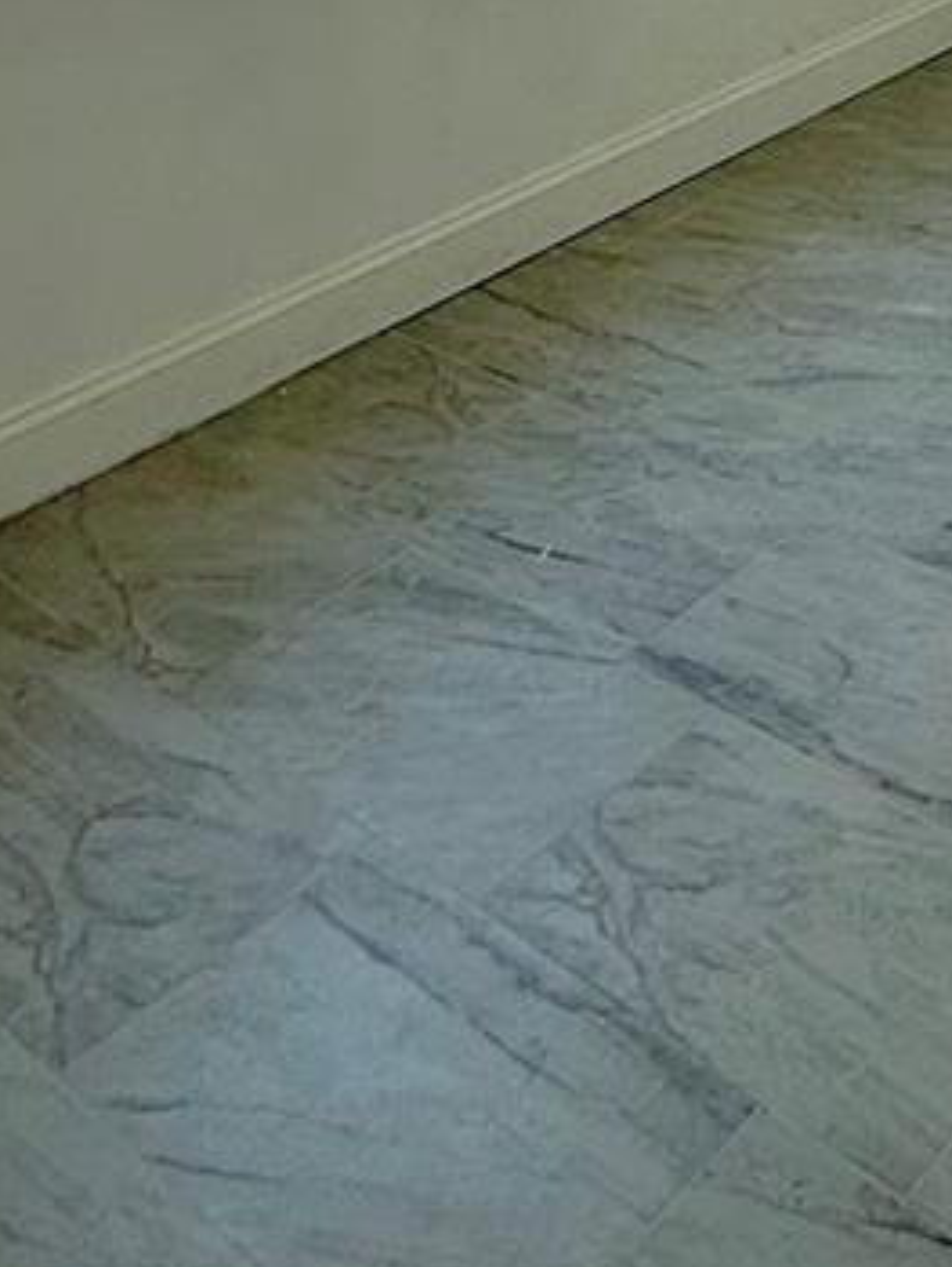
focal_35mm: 48
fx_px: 1758
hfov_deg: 24.6
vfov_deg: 30.8
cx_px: 1365
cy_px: -387
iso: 50
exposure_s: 1/99
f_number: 2.2
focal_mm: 2.22
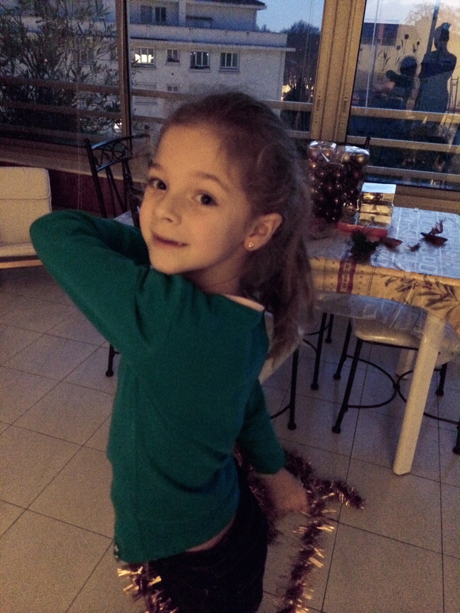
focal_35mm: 30
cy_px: 306
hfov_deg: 46.8
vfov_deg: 60.0
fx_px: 532
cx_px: 230
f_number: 2.2
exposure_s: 1/15
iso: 2500
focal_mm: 4.12
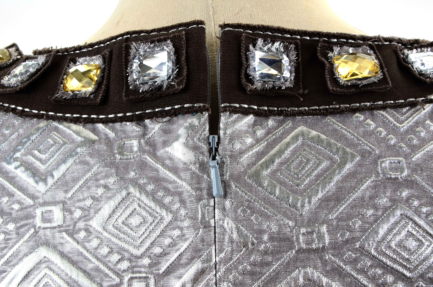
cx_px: 216
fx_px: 900
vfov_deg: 18.1
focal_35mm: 75
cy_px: 144
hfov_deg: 27.0
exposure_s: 1/125
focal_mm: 50
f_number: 13
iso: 200
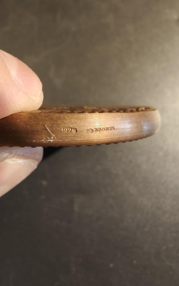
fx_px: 195
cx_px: 93
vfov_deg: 72.5
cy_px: 146
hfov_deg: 49.3
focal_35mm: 25
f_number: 2
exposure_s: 1/50
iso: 800
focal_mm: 2.32
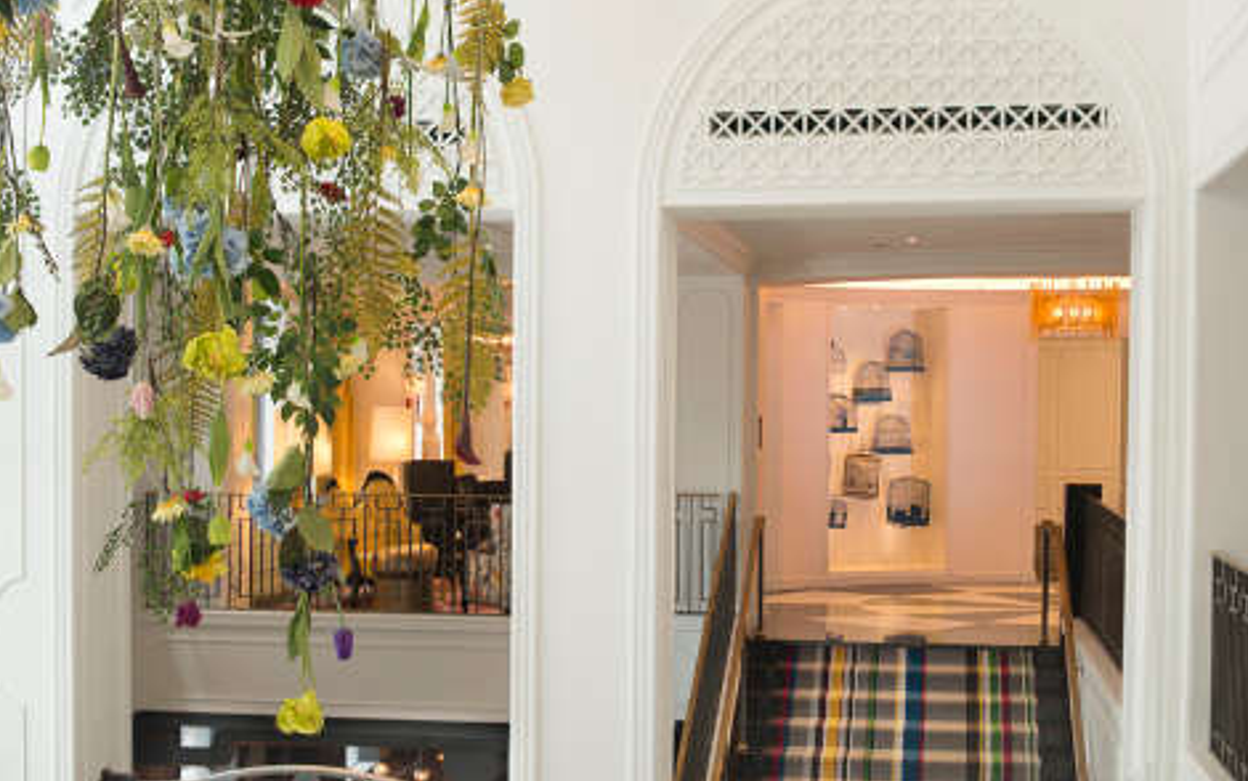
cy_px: 359
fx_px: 1769
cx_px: 613
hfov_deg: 38.9
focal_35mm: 52
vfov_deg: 24.9
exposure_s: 1/4
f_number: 4.5
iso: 100
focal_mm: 50
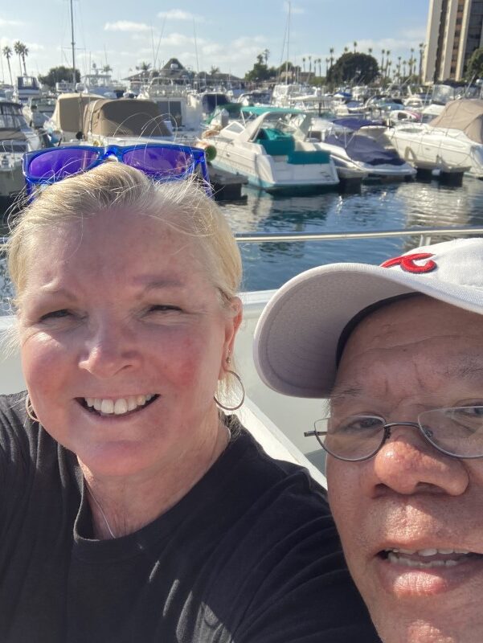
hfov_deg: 44.2
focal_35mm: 32
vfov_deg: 56.8
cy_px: 322
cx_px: 242
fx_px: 595
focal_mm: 2.87
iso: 20
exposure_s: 1/430
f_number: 2.2
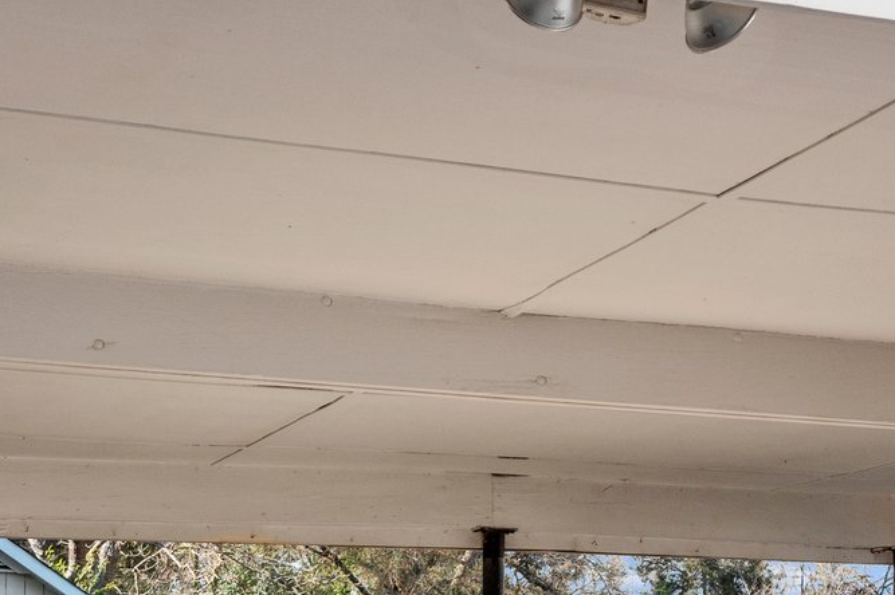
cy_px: 899
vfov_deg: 14.7
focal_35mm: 86
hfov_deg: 23.6
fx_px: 2137
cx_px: 550
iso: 100
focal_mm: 10.26
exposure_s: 1/160
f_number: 4.5
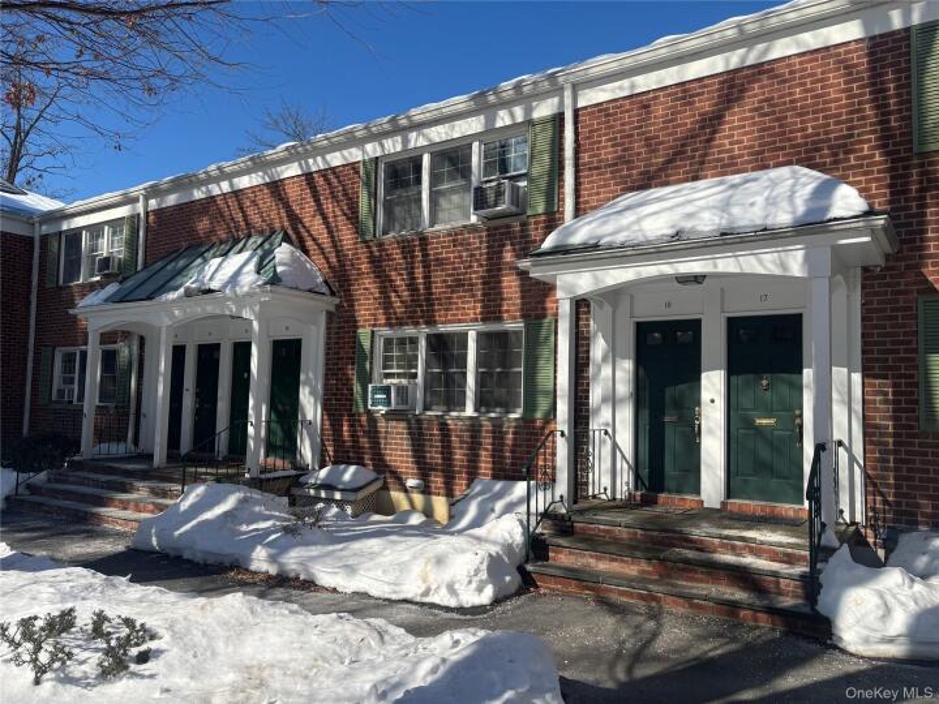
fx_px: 705
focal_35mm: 26
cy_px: 352
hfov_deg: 67.3
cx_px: 470
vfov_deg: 53.1
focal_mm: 5.96
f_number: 1.6
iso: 50
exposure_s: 1/3650
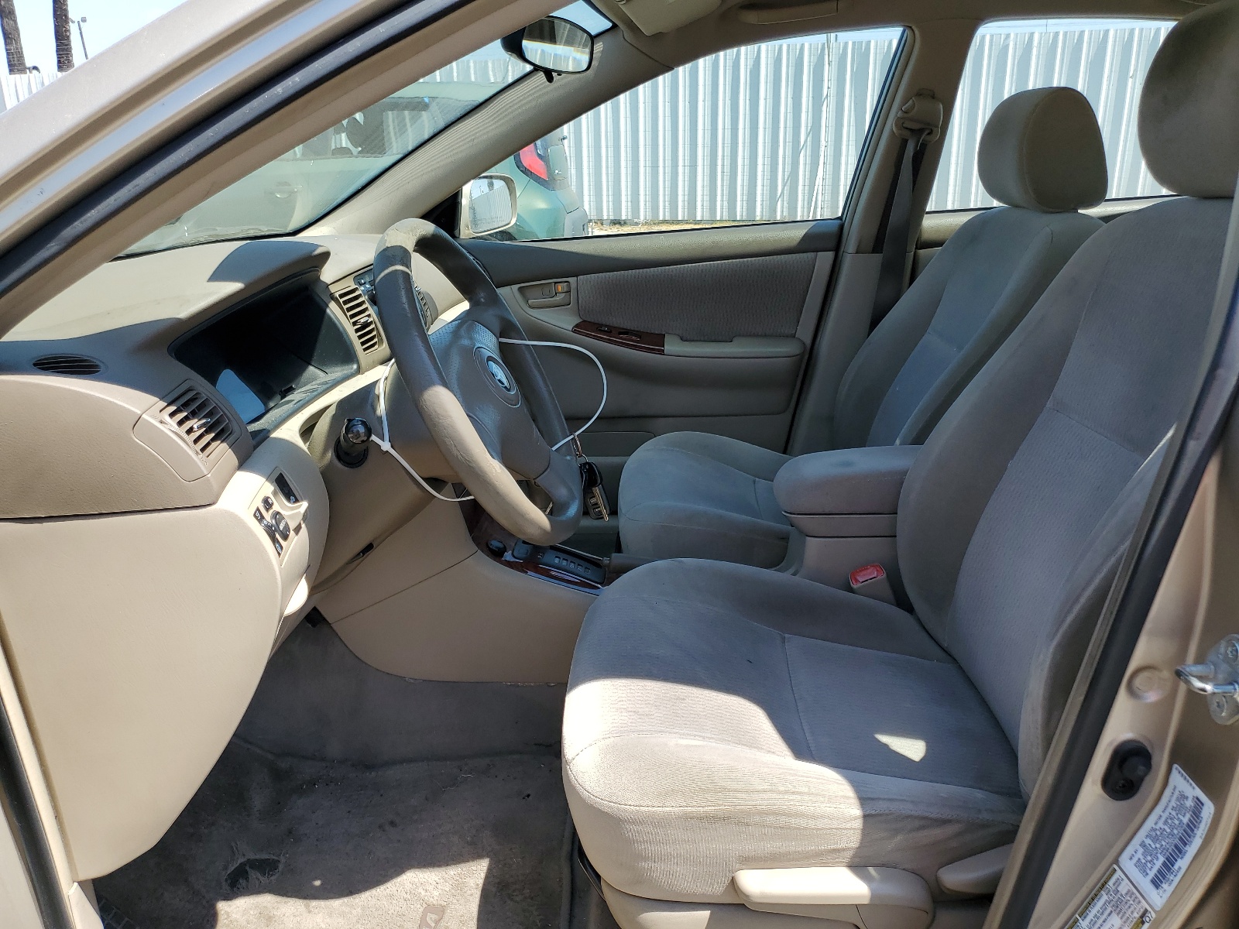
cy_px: 464
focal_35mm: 26
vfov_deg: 53.1
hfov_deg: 67.3
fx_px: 931
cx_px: 620
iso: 50
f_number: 1.5
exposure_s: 1/1111
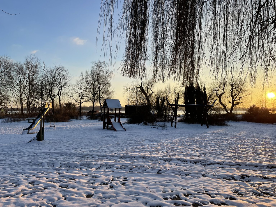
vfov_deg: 53.1
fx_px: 207
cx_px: 138
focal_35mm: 26
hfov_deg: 67.3
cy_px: 104
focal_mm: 4.2
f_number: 1.6
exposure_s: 1/1453
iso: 32
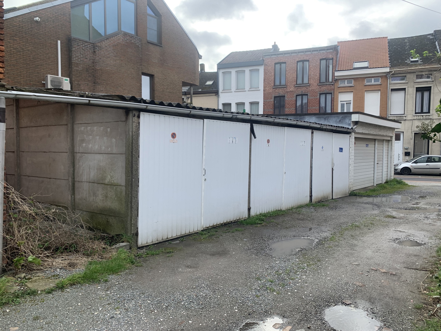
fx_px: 331
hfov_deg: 67.3
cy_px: 166
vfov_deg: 53.1
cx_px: 220
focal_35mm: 26
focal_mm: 4.25
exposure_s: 1/765
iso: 25
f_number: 1.8
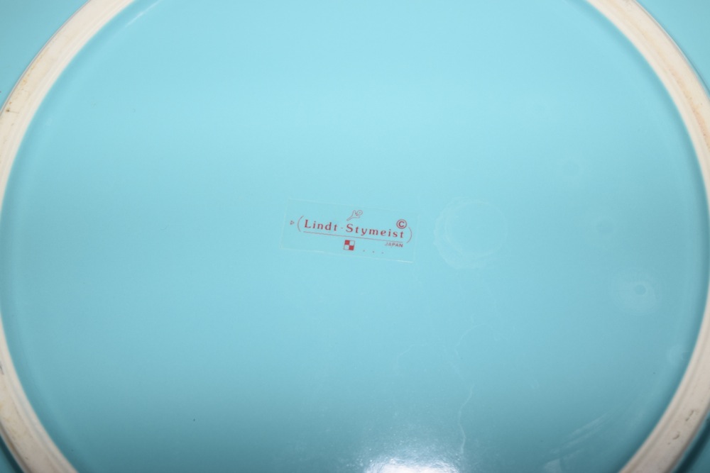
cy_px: 236
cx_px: 355
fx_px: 1627
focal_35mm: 82
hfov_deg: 24.6
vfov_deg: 16.6
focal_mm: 55
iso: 220
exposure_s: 1/60
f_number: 5.6
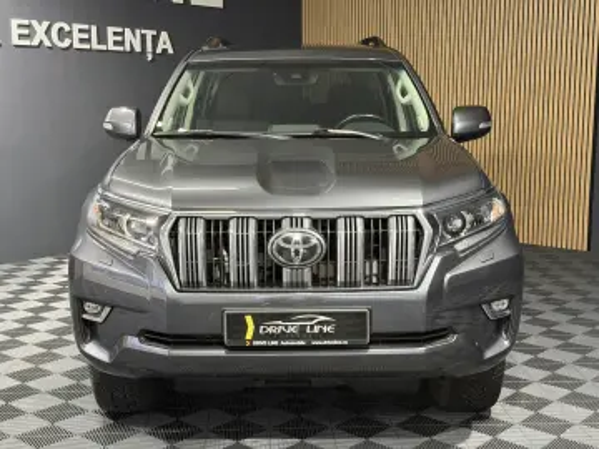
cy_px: 224
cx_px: 300
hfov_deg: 39.7
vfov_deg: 30.3
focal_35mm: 48
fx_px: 831
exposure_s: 1/33
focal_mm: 6.76
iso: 200
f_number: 1.78
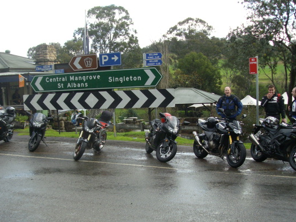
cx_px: 144
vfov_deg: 33.6
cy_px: 123
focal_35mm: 43
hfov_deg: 43.8
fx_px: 368
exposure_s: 1/160
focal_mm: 6
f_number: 2.7
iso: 80
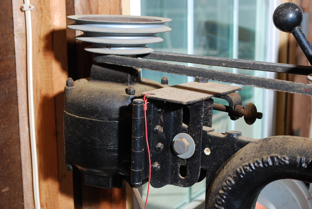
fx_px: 599
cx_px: 156
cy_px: 104
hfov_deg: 29.2
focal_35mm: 69
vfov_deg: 19.8
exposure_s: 1/160
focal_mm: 46
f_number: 7.1
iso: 100
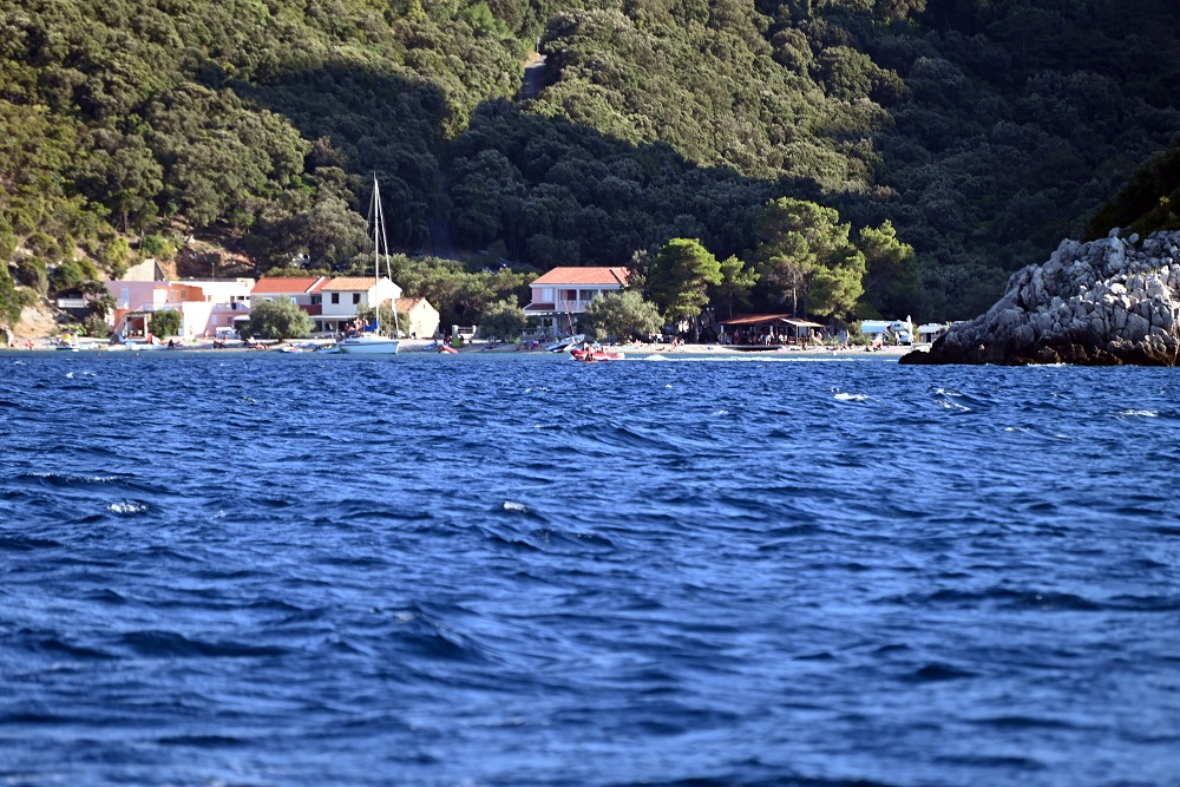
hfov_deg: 6.9
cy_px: 394
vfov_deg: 4.6
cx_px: 590
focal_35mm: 300
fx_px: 9834
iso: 220
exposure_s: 1/320
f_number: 5.6
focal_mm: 300
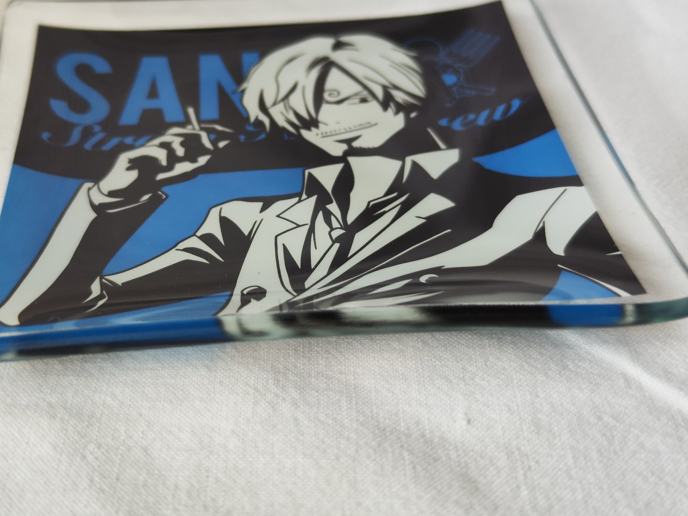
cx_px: 292
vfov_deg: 49.4
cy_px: 205
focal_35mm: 28
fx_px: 556
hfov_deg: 63.1
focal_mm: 7.01
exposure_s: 1/500
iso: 924
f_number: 1.69
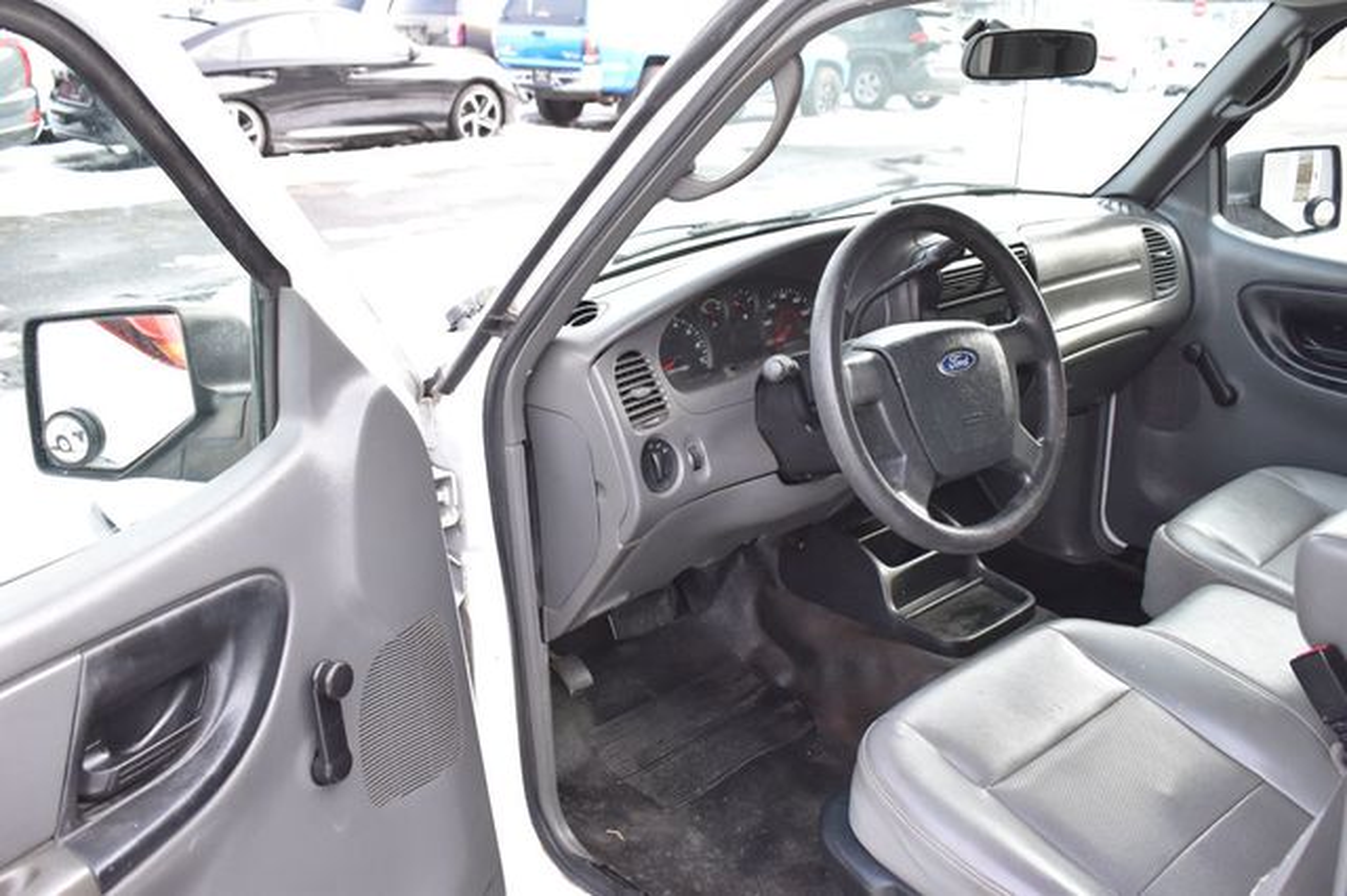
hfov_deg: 57.2
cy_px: 448
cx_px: 674
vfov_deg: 39.9
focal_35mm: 33
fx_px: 1234
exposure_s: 1/125
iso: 560
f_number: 5.6
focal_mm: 22
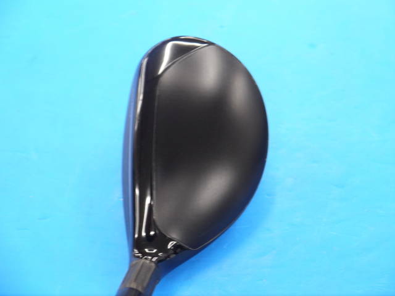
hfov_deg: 23.3
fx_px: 959
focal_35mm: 84
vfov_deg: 17.6
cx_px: 198
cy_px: 148
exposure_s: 1/60
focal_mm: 42
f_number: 5.6
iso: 800
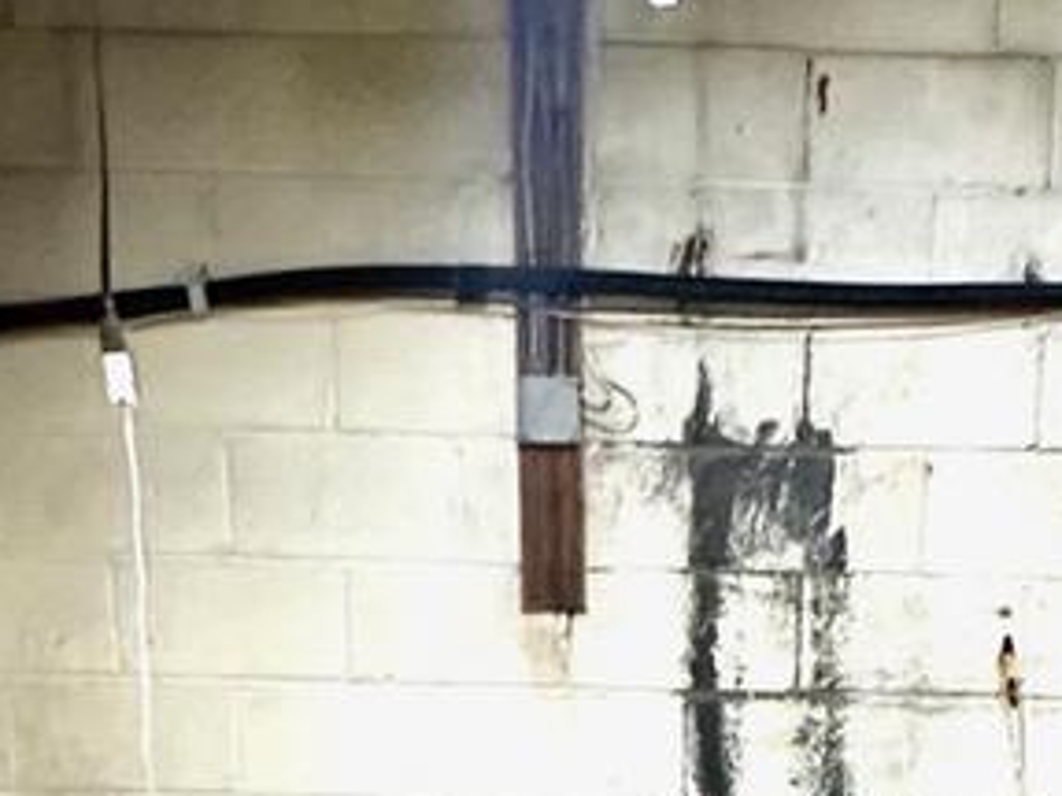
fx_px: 2300
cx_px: 755
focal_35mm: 75
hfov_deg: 25.8
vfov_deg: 17.1
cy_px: 1296
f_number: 2.2
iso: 400
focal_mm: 2.22
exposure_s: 1/60
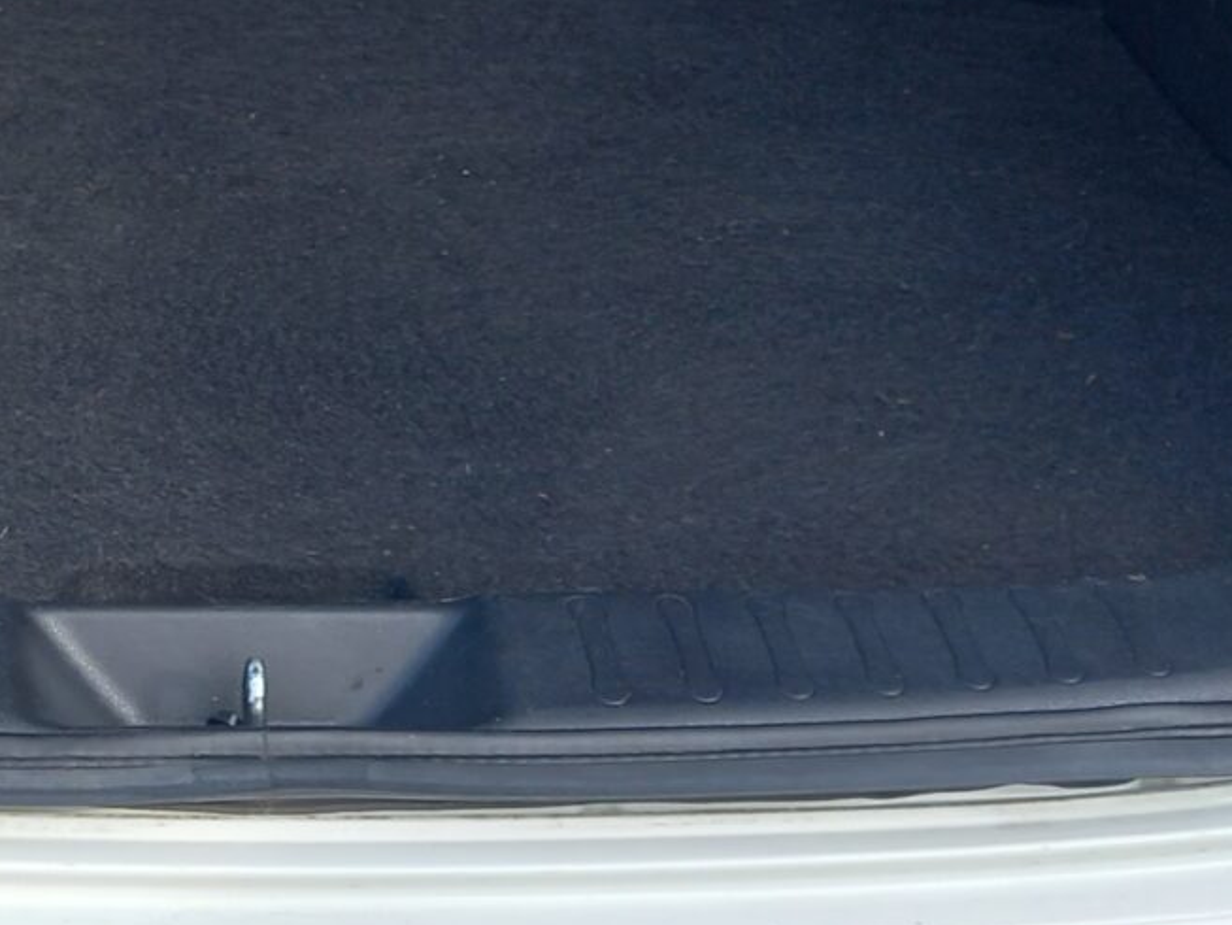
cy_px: 345
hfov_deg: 19.6
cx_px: 74
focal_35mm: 98
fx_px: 3489
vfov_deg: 15.1
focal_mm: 4.6
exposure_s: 1/121
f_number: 2
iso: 25
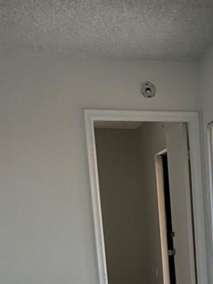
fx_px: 558
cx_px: 267
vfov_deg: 26.2
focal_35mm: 68
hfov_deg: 20.0
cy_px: 320
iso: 160
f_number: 1.8
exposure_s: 1/60
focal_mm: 4.25
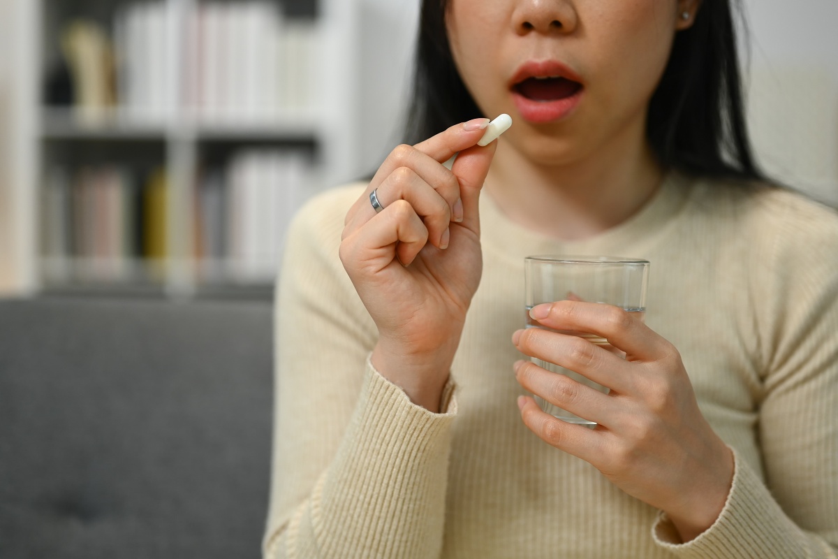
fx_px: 1164
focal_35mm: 50
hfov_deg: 39.6
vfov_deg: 27.0
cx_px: 419
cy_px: 280
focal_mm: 50
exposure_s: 1/200
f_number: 1.8
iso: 400
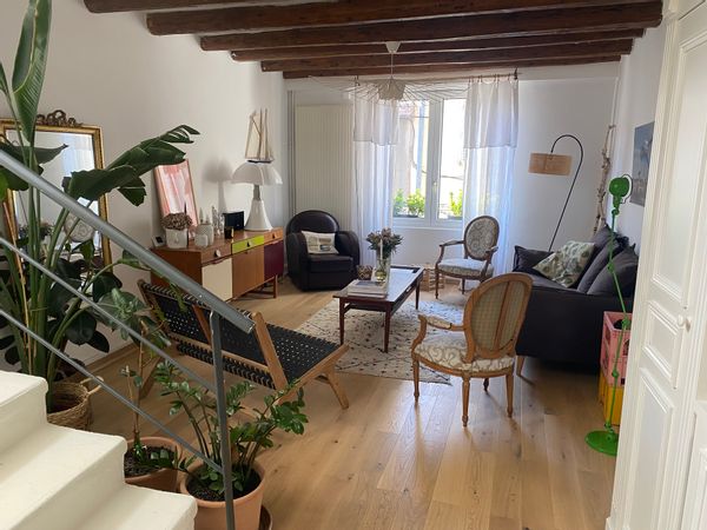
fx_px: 531
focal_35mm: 26
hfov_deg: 67.3
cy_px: 265
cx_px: 354
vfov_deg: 53.1
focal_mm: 4.25
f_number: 1.8
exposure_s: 1/95
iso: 125
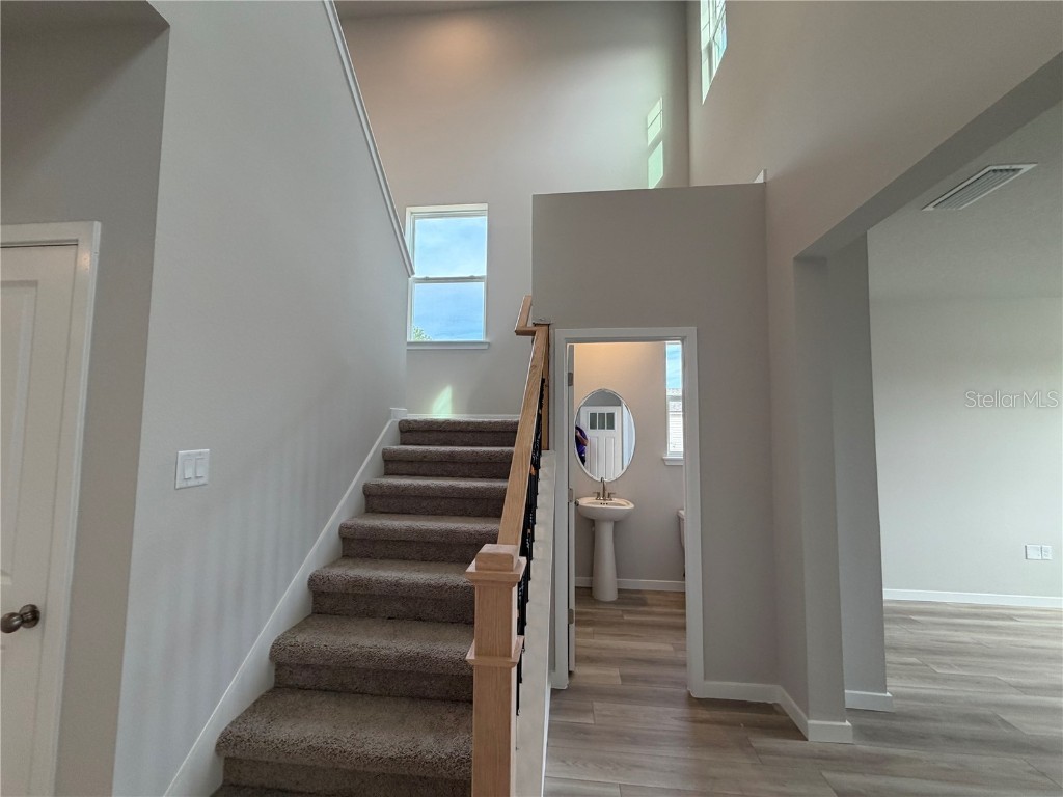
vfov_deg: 85.7
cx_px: 532
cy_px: 398
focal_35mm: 14
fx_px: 430
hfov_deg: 102.1
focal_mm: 2.22
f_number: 2.2
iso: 160
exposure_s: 1/120
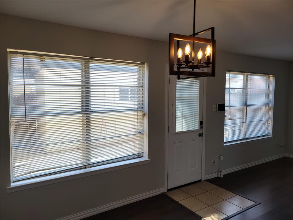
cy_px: 110
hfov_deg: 67.3
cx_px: 146
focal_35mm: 26
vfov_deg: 53.1
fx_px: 220
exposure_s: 1/212
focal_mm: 5.4
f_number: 1.8
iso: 40
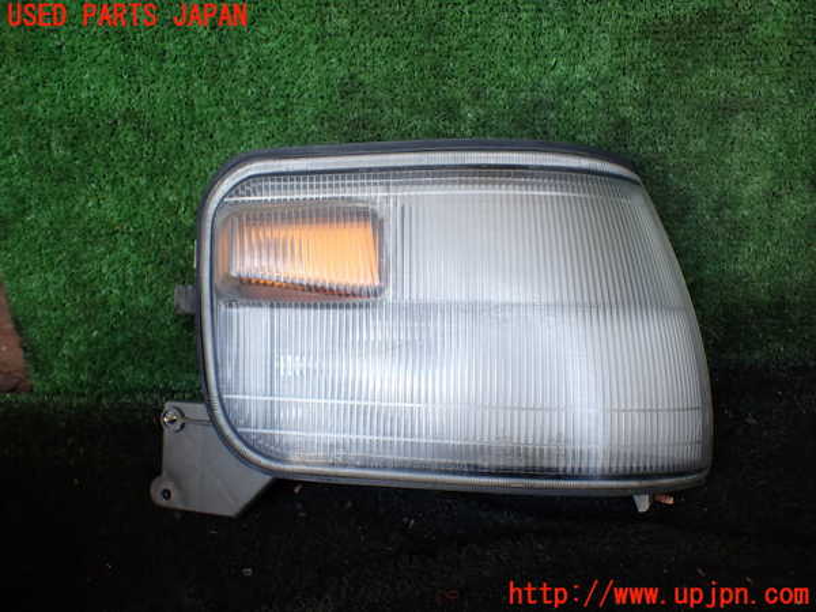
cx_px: 408
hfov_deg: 60.0
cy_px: 306
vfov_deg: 46.8
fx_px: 707
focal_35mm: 30
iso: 125
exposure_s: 1/125
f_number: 2.3
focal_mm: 5.4
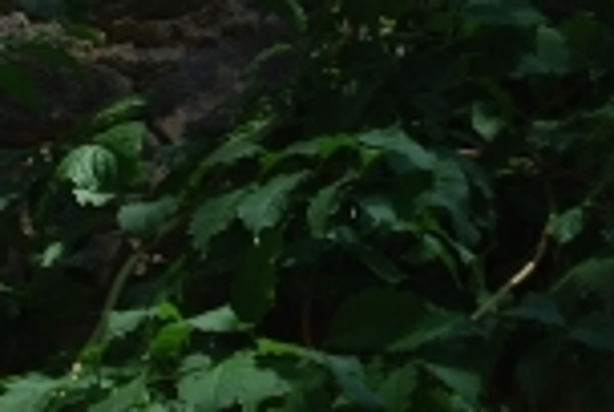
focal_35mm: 326
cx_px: -234
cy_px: -186
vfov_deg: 4.2
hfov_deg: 6.3
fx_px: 5571
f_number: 5.6
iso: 110
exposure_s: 1/125
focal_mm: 55
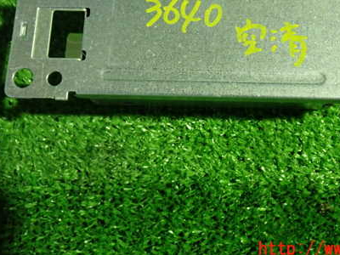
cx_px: 196
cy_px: 69
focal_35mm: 45
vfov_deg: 31.7
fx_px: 442
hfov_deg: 42.0
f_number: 2.3
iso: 800
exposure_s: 1/30
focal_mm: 5.4
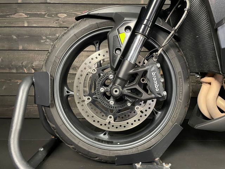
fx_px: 169
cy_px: 84
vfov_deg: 53.1
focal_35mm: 26
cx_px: 112
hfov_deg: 67.3
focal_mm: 4.2
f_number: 1.6
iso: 500
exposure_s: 1/33
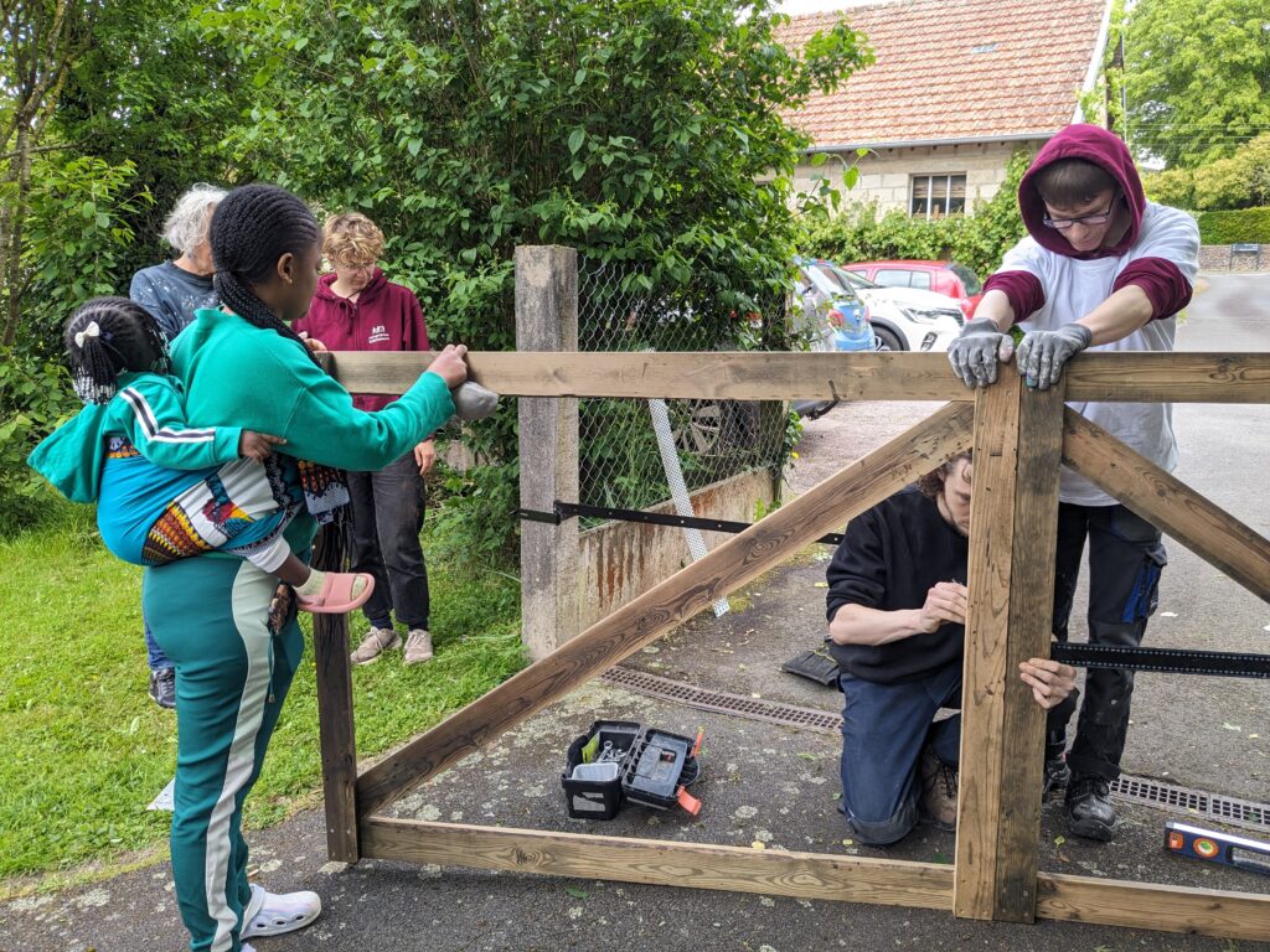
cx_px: 635
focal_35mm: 27
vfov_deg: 51.4
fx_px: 991
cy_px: 476
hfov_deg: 65.3
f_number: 1.73
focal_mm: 4.38
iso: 49
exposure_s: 1/300
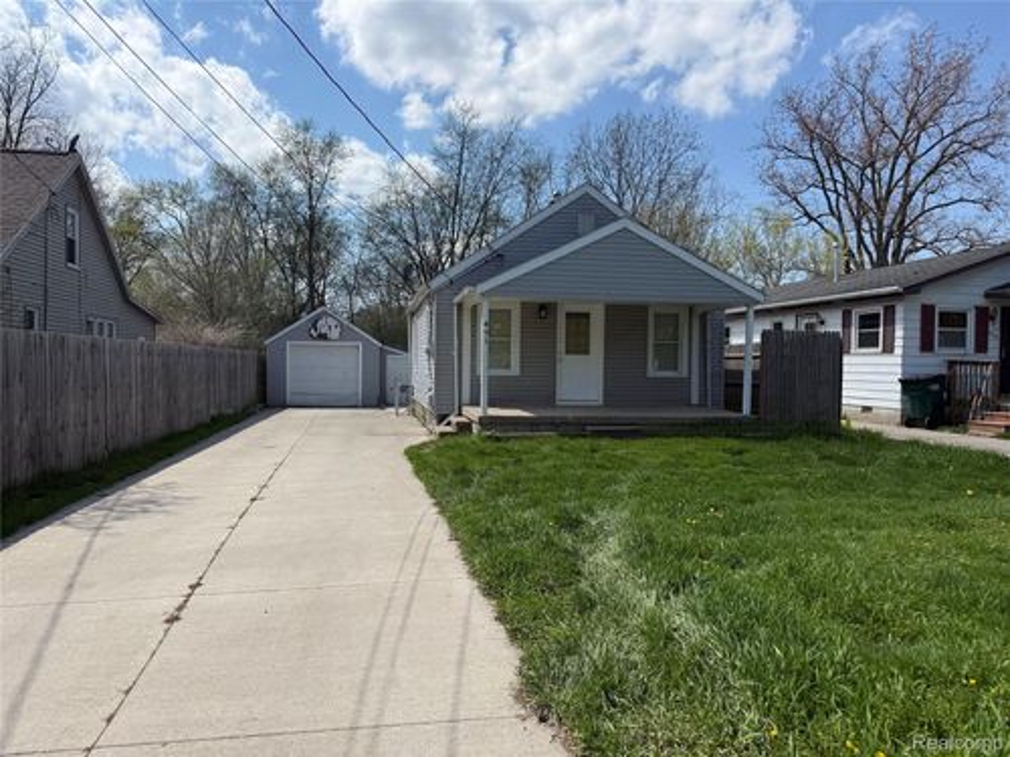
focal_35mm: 24
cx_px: 505
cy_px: 378
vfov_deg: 56.8
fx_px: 700
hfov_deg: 71.6
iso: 80
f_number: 1.78
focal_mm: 6.76
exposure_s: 1/5714
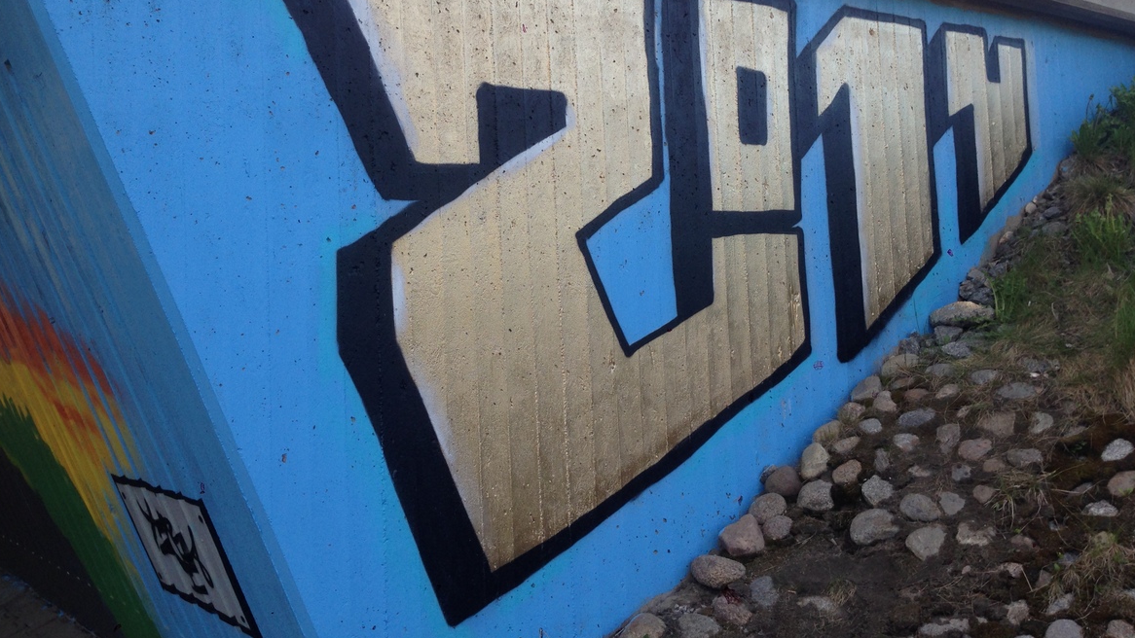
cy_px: 226
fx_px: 1114
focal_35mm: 37
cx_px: 569
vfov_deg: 31.8
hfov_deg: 54.0
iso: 50
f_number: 2.4
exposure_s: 1/212
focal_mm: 4.12
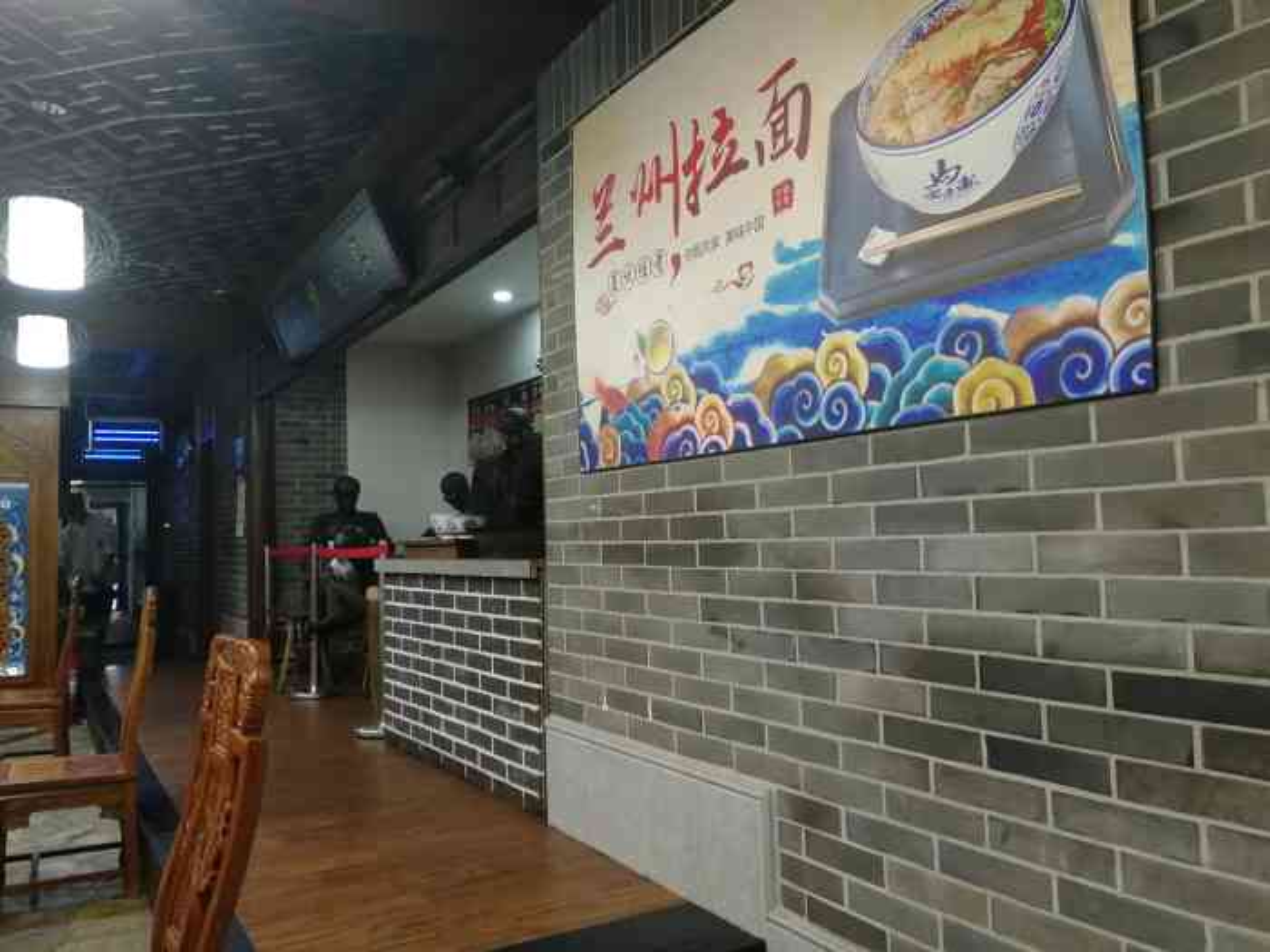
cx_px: 635
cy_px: 476
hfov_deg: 65.3
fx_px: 991
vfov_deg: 51.4
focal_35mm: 27
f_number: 2.2
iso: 320
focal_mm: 3.95
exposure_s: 1/33.3
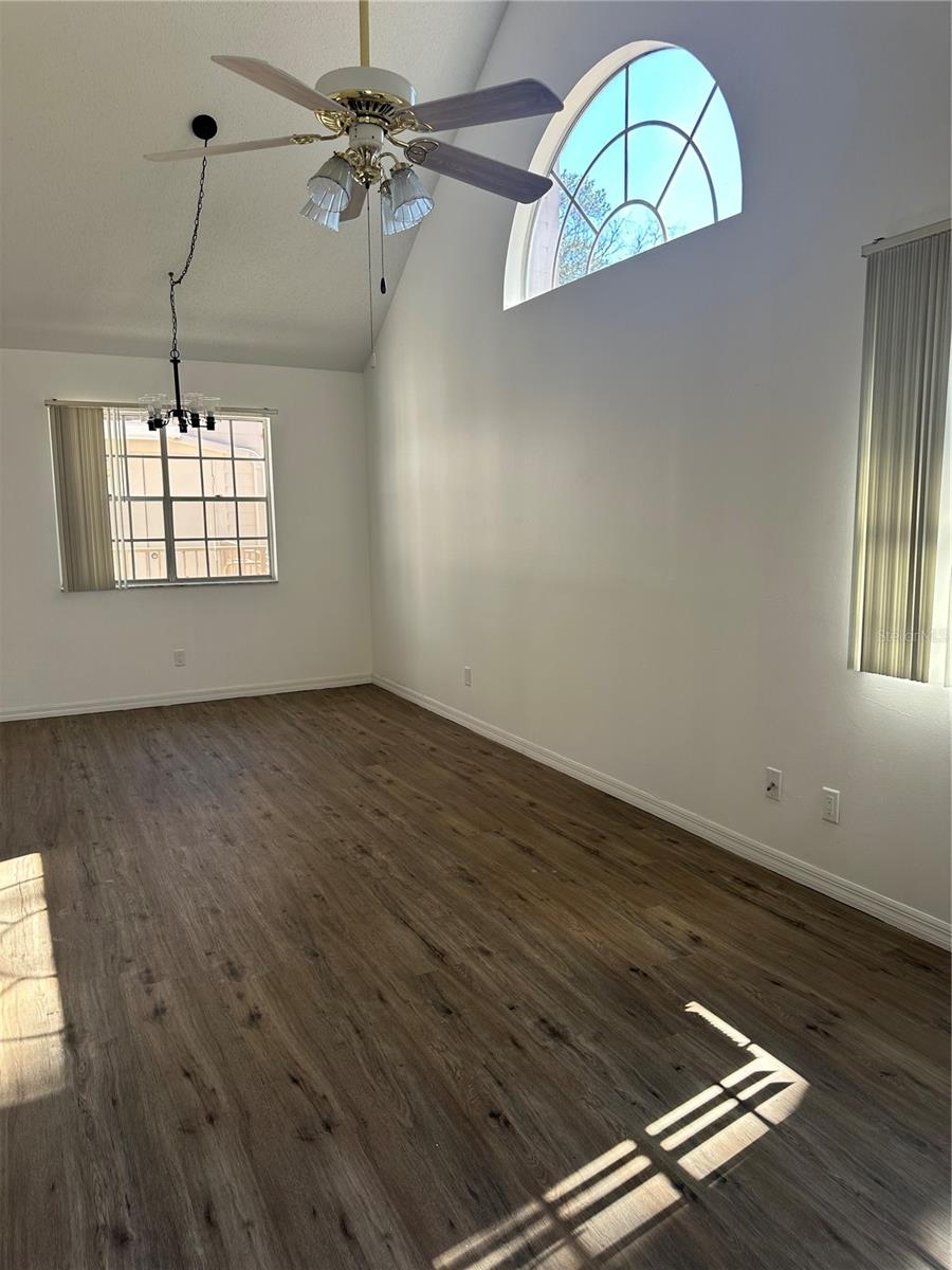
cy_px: 635
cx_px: 476
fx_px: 880
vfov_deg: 71.6
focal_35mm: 24
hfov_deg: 56.8
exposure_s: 1/264
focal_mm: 6.86
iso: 80
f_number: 1.78
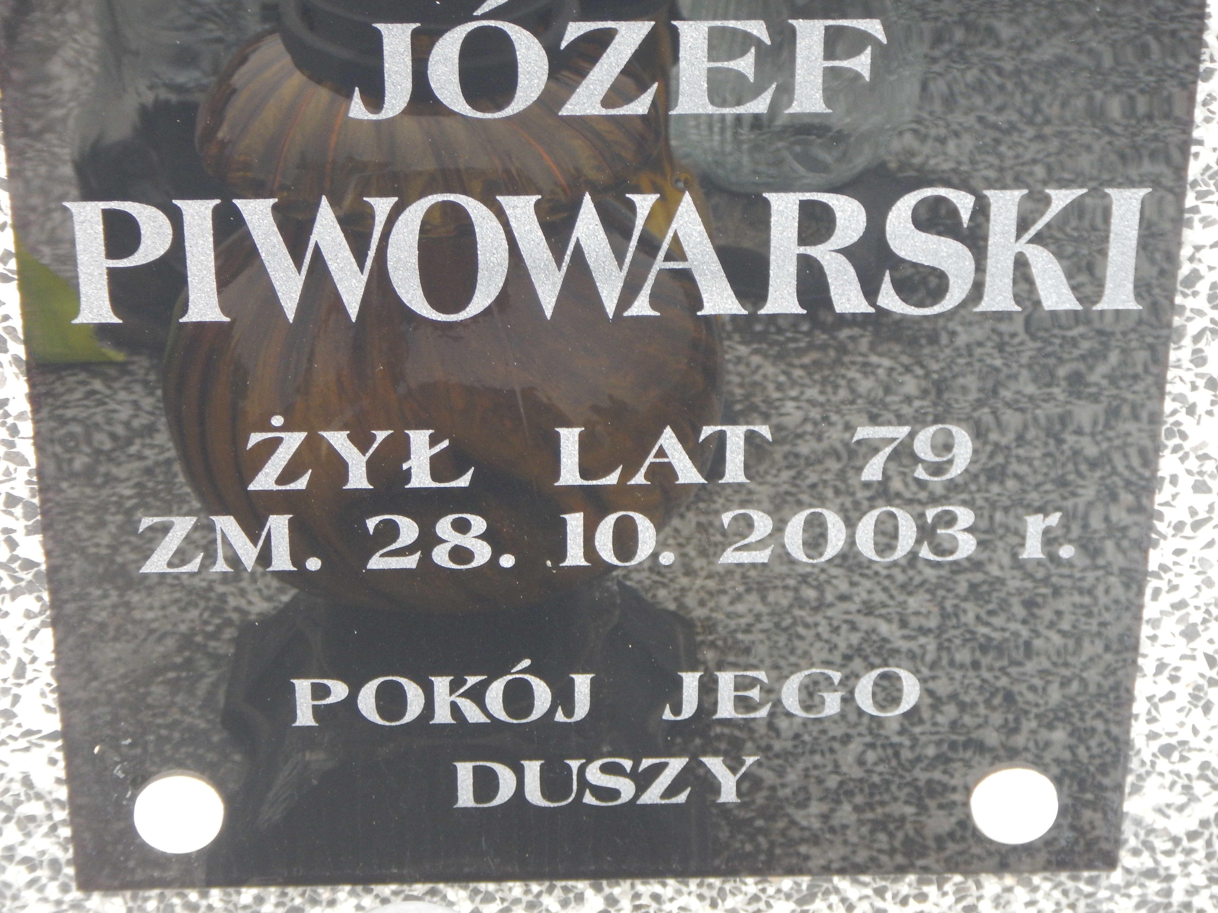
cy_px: 456
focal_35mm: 101
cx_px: 609
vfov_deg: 14.6
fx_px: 3554
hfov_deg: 19.4
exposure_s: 1/30
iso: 250
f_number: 4.8
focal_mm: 18.1
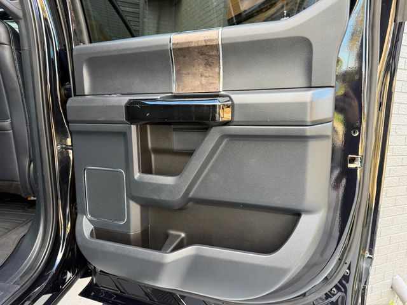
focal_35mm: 24
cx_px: 204
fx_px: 282
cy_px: 152
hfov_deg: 71.6
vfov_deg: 56.8
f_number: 1.78
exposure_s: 1/121
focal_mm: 6.76
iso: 100
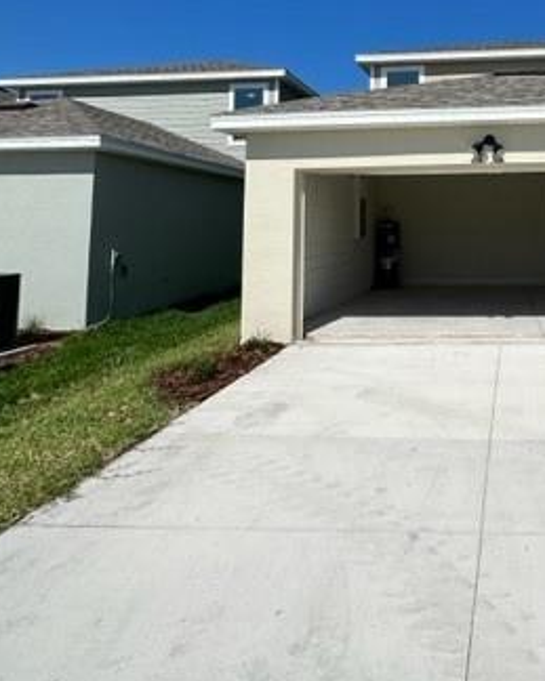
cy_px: 185
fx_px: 545
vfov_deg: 61.1
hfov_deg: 48.6
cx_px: 471
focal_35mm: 27
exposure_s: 1/5051
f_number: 2.2
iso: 50
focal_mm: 2.22
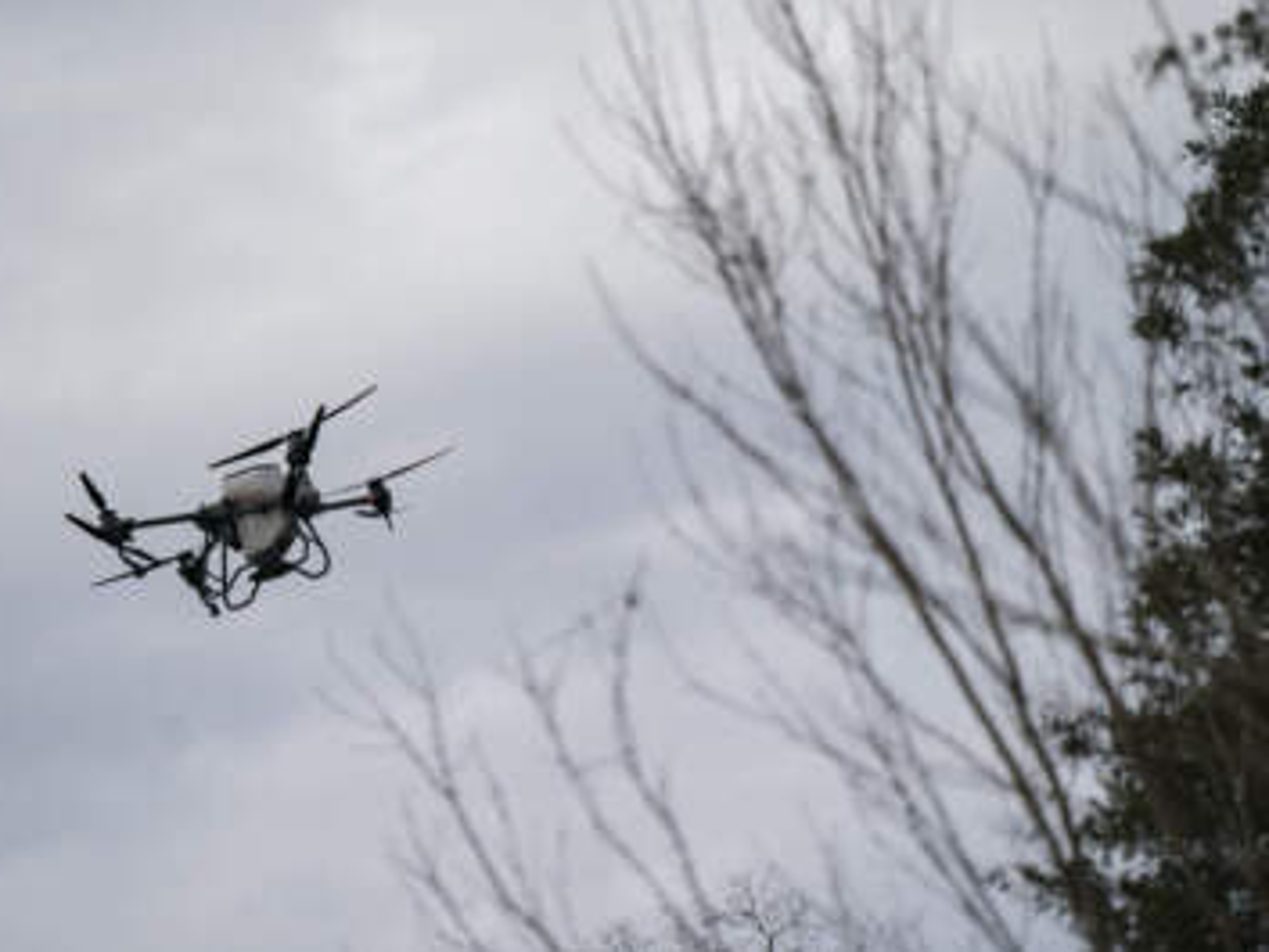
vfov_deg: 6.8
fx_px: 7994
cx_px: 579
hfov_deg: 9.1
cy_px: 476
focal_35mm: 218
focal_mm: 200
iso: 400
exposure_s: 1/10000
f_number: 2.8
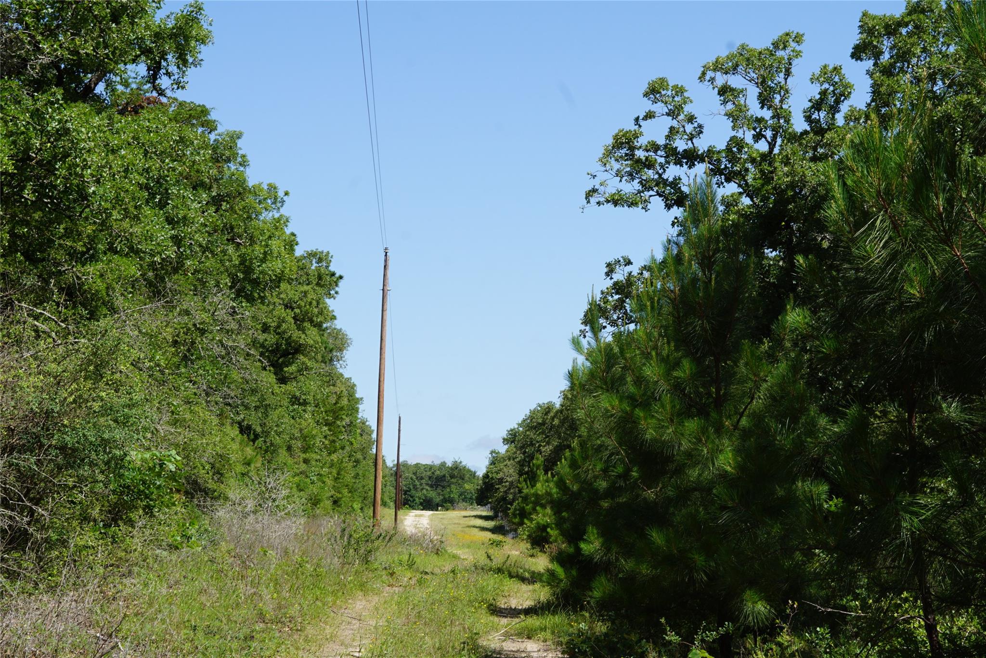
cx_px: 493
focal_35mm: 75
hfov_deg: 27.0
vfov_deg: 18.2
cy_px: 329
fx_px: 2055
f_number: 11
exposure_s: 1/100
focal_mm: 50
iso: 100
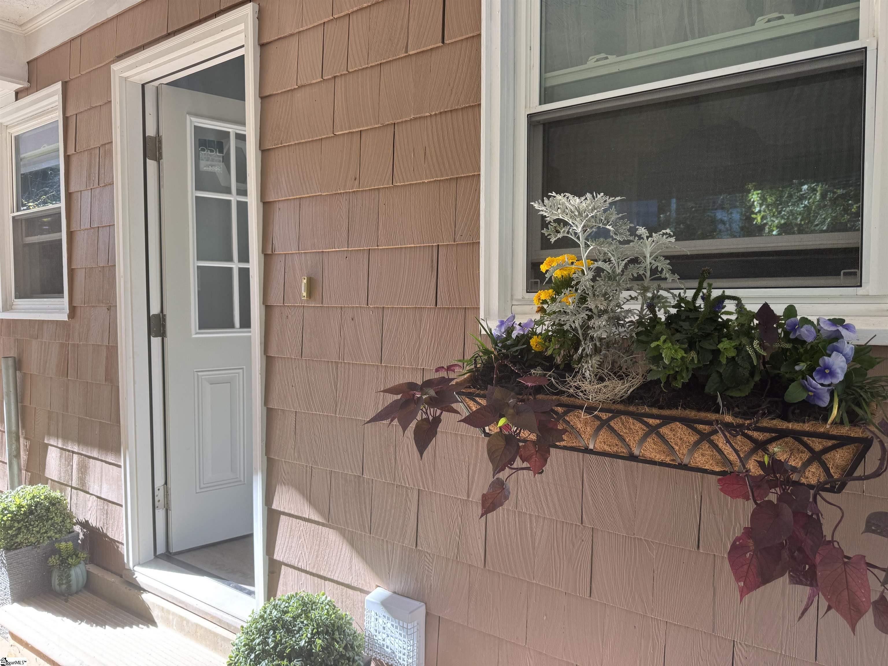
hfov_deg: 71.6
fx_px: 616
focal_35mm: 24
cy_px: 333
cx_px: 444
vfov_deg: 56.8
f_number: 1.78
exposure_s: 1/126
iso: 80
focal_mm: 6.76
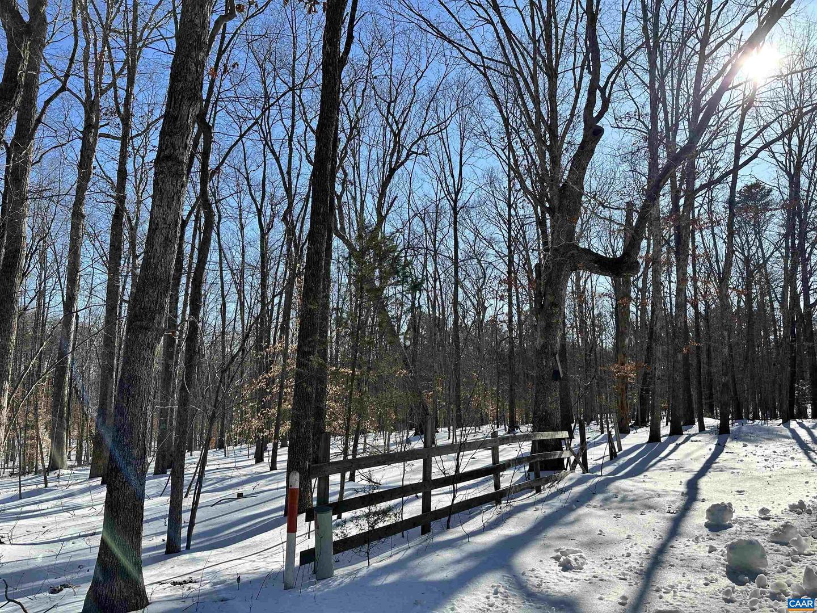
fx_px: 566
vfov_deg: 56.8
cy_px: 306
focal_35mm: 24
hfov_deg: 71.6
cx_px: 408
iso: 80
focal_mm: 6.86
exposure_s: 1/4016
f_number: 1.78
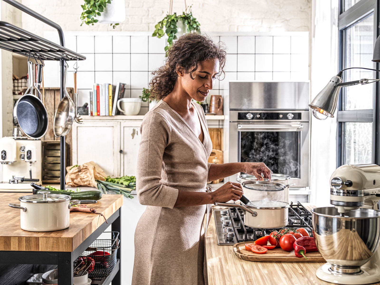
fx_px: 604
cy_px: 142
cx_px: 190
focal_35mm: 55
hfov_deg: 34.9
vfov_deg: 26.6
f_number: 8
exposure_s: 1/125
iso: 100
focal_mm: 85
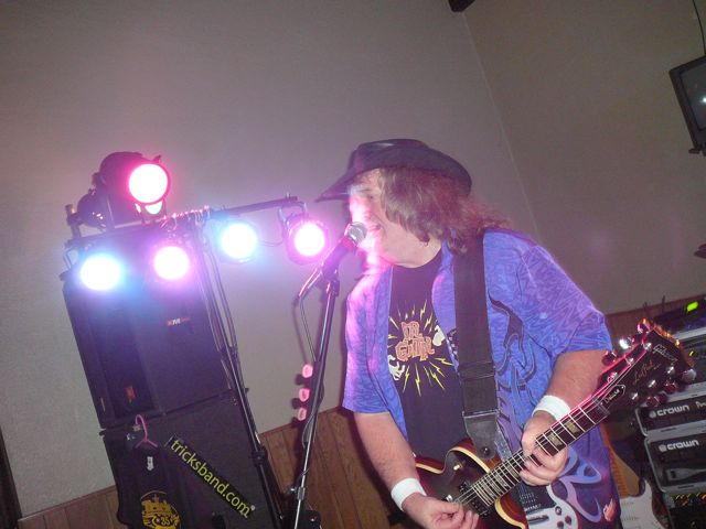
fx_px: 714
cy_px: 264
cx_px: 353
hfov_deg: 52.6
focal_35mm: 35
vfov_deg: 40.7
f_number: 2.8
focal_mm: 5.2
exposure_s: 1/8
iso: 250
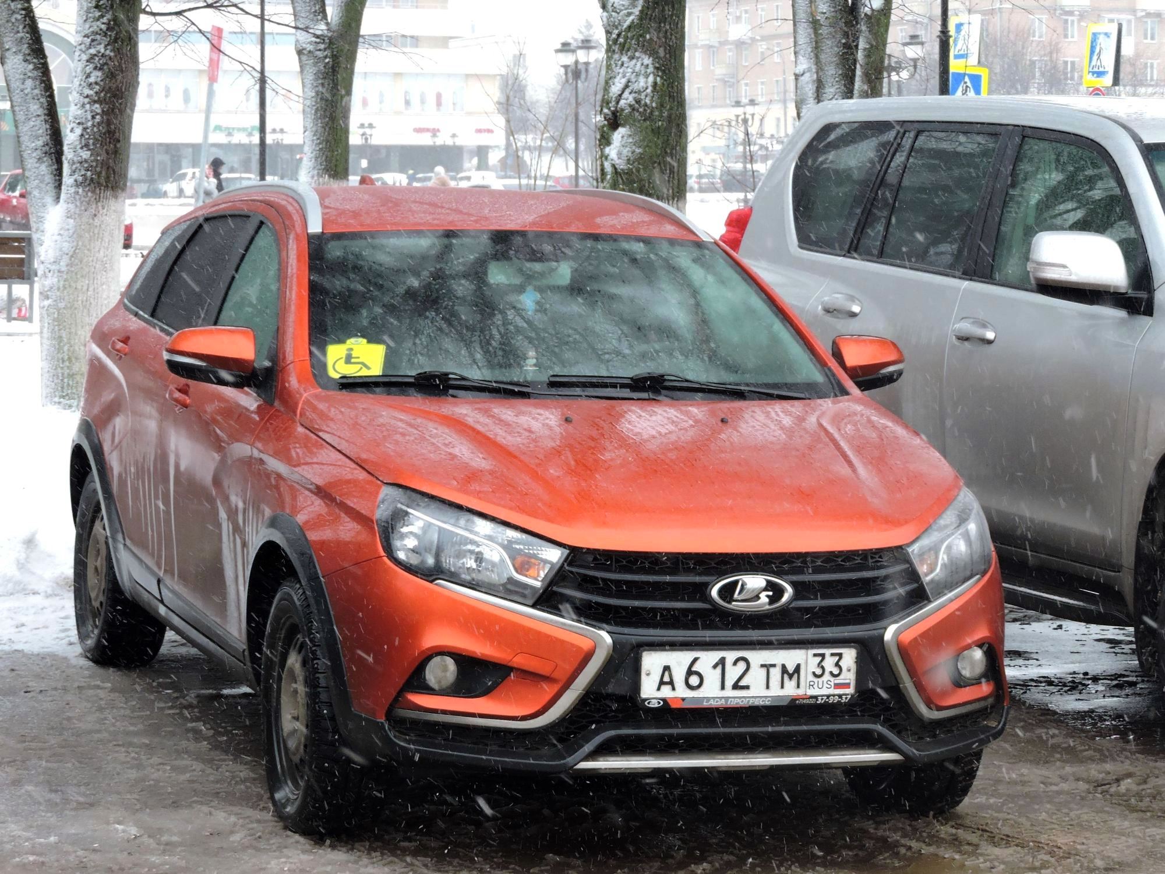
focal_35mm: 85
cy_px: 437
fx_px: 2861
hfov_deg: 23.0
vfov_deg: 17.4
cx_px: 582
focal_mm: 15.2
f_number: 4.5
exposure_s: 1/60
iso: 160
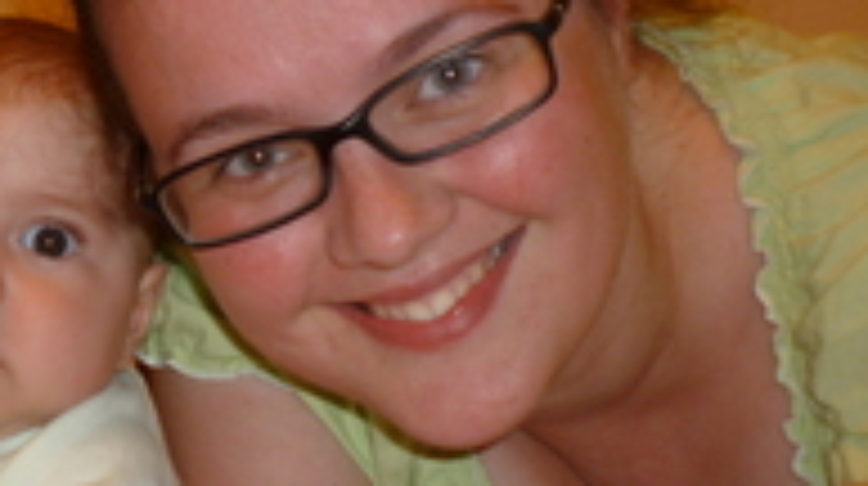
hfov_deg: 24.1
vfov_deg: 14.1
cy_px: 482
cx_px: -27
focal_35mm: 84
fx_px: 1931
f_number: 2.8
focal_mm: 5.5
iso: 100
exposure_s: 1/30
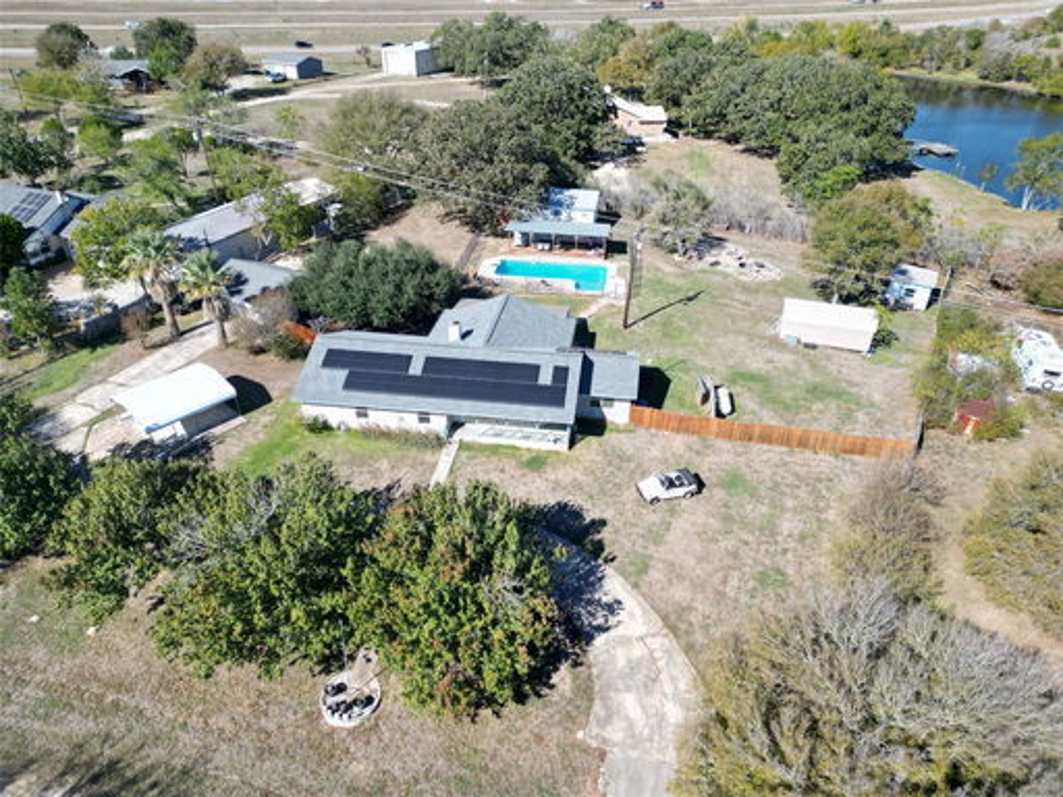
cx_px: 532
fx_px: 737
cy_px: 398
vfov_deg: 56.8
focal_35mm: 24
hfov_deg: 71.6
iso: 130
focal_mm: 6.72
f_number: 1.7
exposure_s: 1/2000
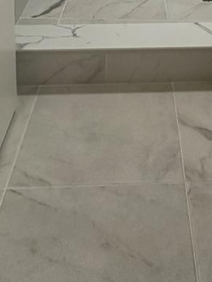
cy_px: -163
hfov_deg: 31.8
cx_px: 152
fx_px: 367
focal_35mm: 45
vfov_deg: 26.6
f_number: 2.2
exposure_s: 1/120
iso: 250
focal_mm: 2.22
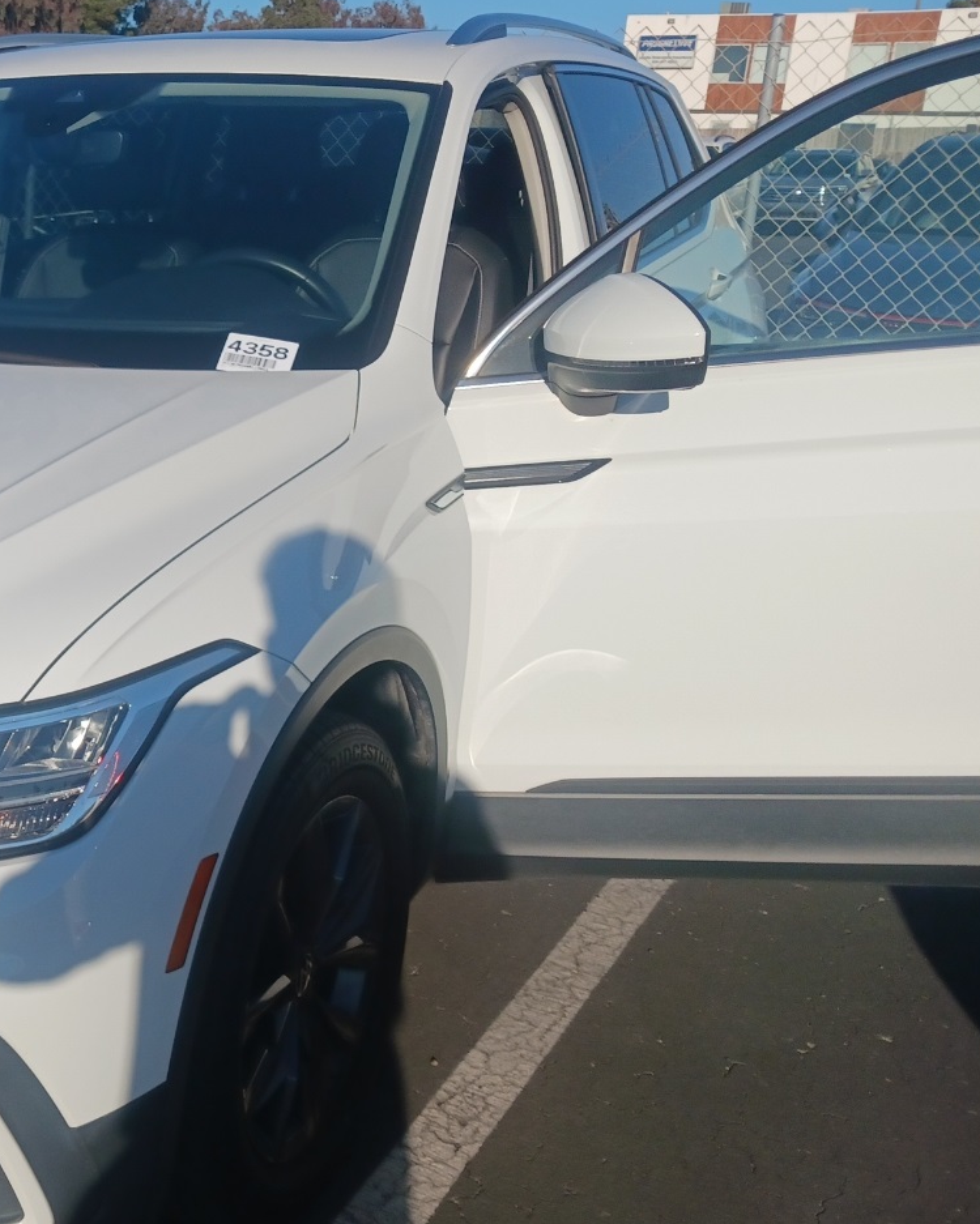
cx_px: -46
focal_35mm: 45
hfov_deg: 30.6
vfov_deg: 41.1
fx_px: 1631
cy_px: 671
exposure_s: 1/558
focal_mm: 4
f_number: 1.8
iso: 20
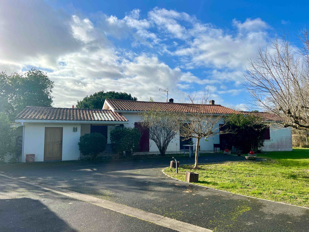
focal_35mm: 26
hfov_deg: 67.3
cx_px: 154
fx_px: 232
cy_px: 116
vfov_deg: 53.1
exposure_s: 1/5076
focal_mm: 5.7
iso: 50
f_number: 1.5
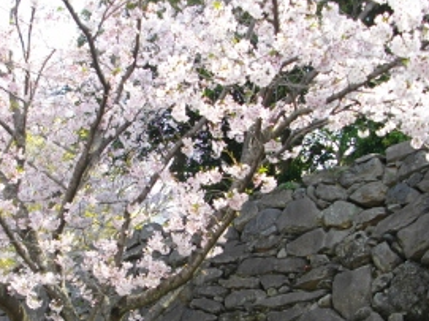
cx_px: 171
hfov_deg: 32.6
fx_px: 731
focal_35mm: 59
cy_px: 216
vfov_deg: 24.7
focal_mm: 5.7
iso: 100
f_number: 2.9
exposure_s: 1/200
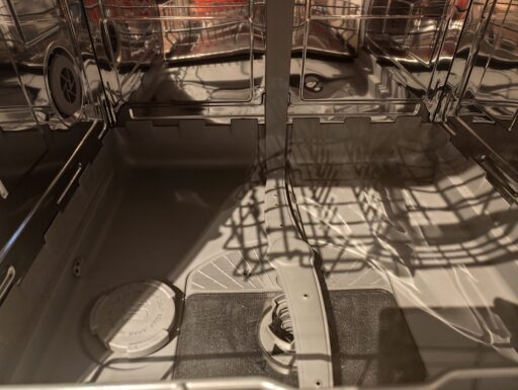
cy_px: 195
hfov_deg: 73.9
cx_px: 259
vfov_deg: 59.0
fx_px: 344
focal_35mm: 23
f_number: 1.65
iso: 3200
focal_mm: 6.19
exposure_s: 1/17.5
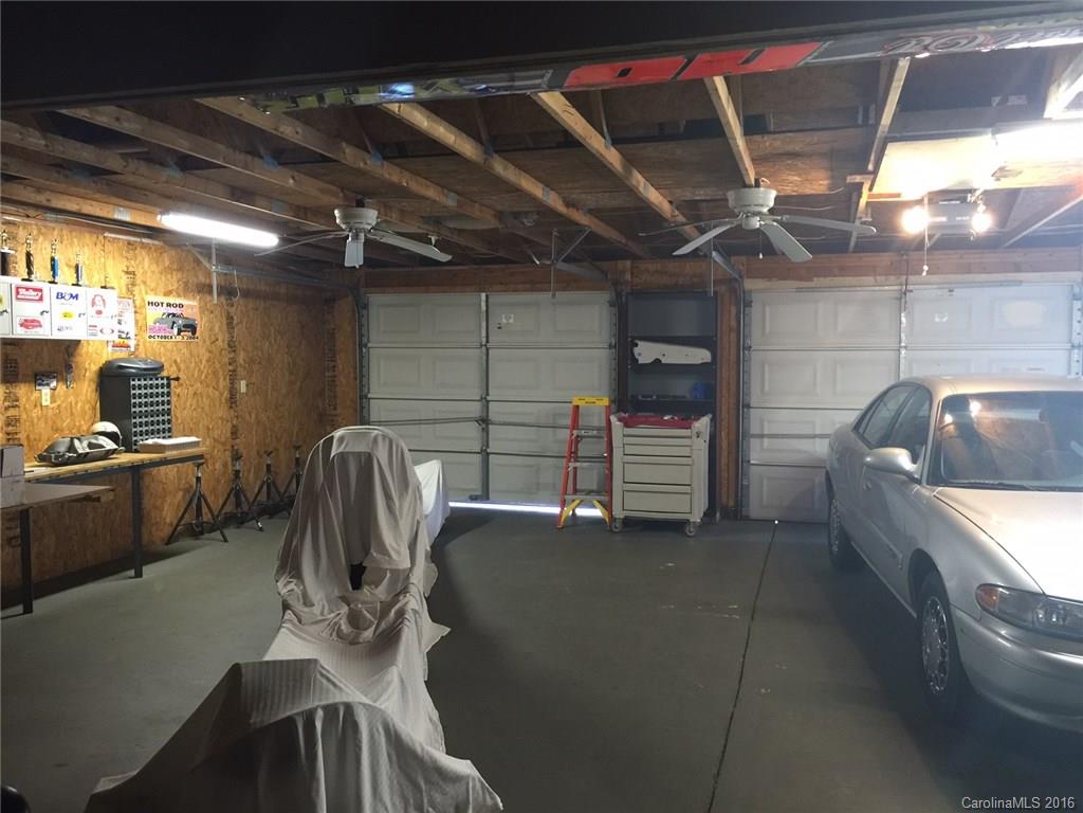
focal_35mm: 29
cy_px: 406
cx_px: 542
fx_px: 907
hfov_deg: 61.7
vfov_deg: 48.2
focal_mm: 4.15
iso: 100
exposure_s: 1/10
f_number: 2.2
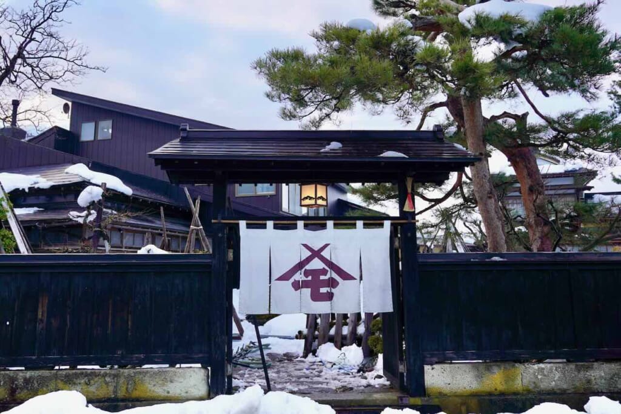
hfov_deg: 65.4
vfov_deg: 46.3
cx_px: 310
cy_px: 207
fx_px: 484
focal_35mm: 28
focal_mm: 18.7
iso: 100
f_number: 4
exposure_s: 1/125
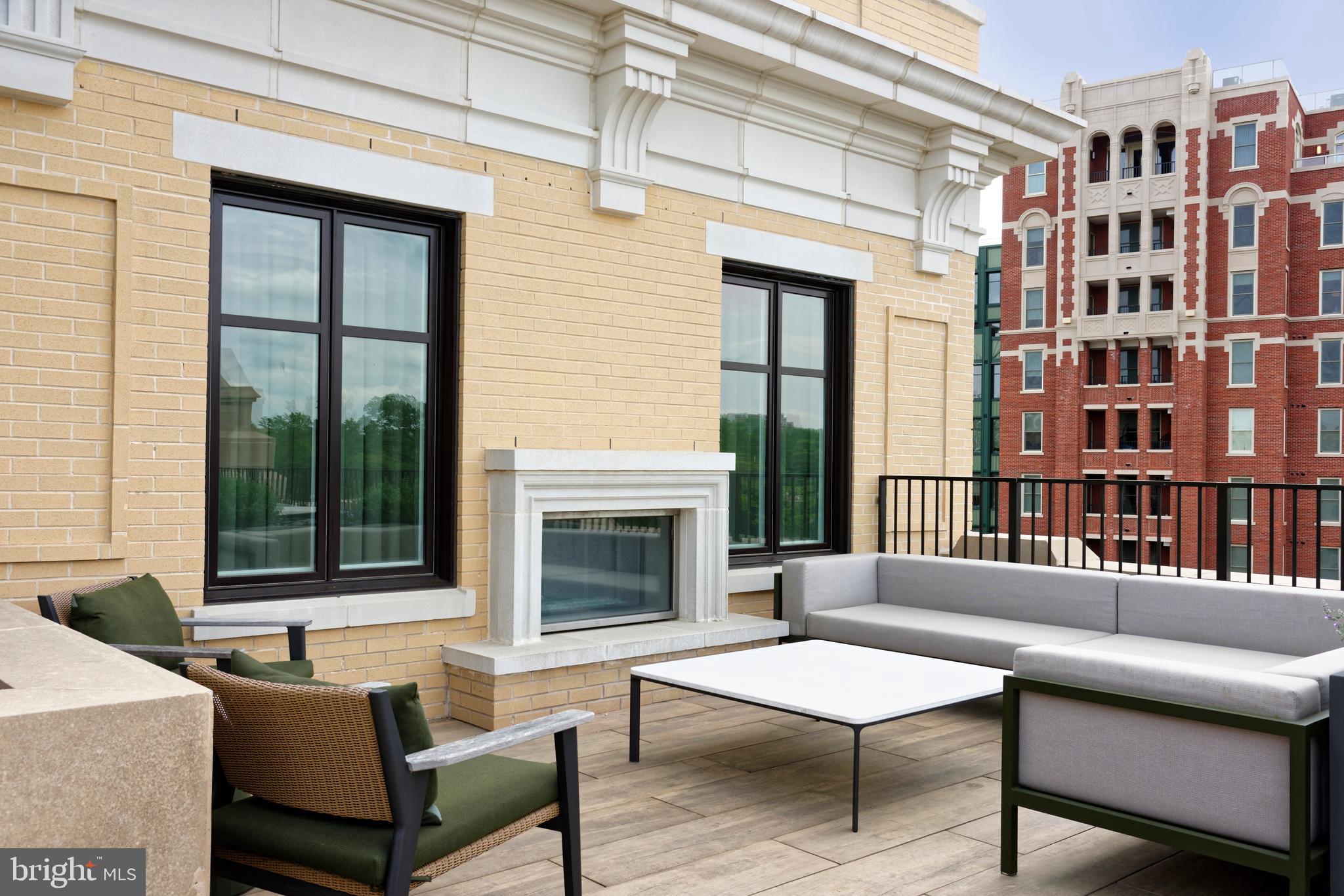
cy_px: 448
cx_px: 672
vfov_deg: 42.3
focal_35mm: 31
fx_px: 1157
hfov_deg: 60.3
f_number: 9
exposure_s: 1/160
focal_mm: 31
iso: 320
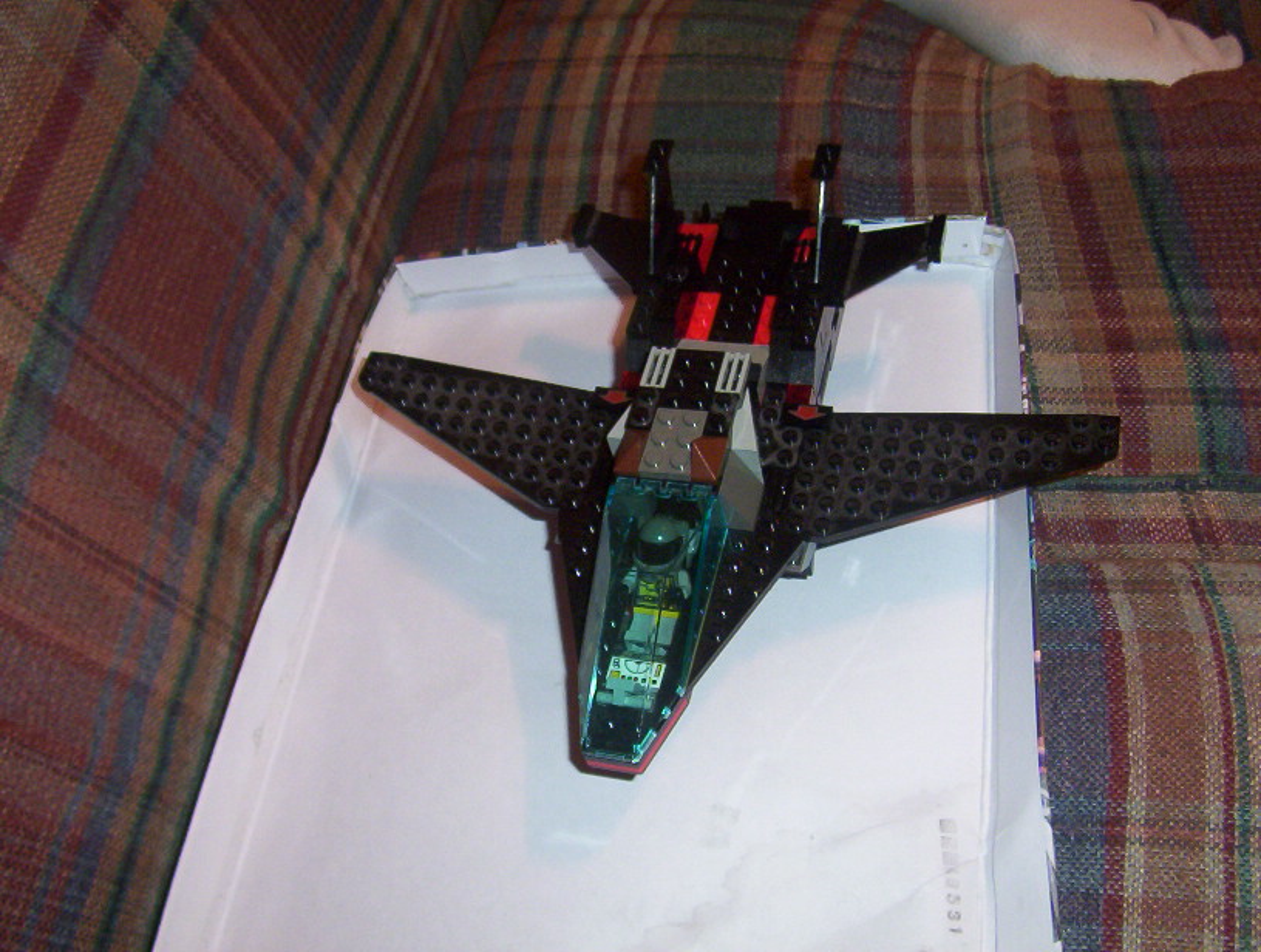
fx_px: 1315
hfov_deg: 51.2
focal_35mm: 36
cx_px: 630
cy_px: 476
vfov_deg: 39.8
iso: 140
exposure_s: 1/30
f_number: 2.76
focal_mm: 5.54
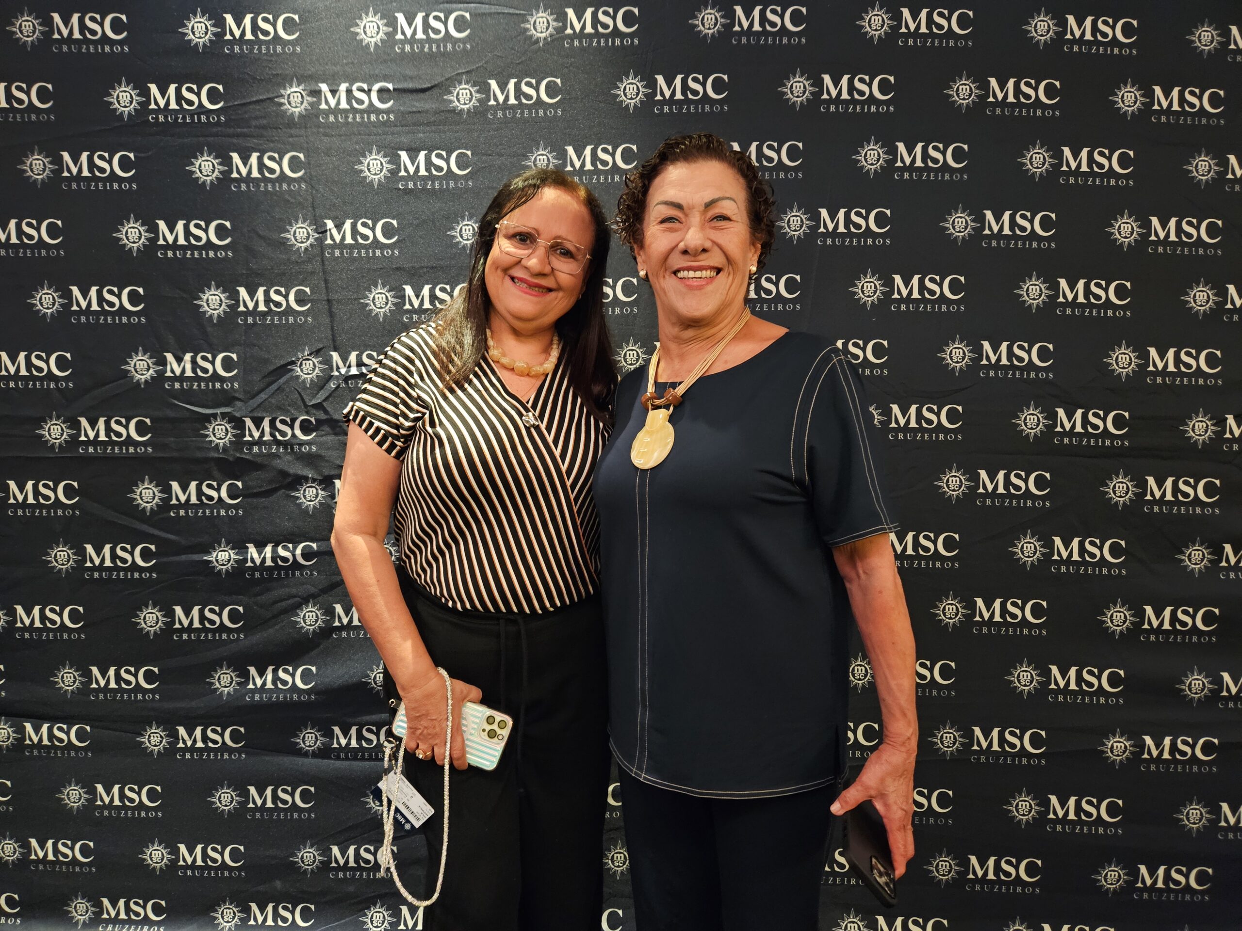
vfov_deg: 58.9
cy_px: 466
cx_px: 621
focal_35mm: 23
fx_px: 825
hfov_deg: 73.9
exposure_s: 1/24
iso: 800
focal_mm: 5.4
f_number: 1.8
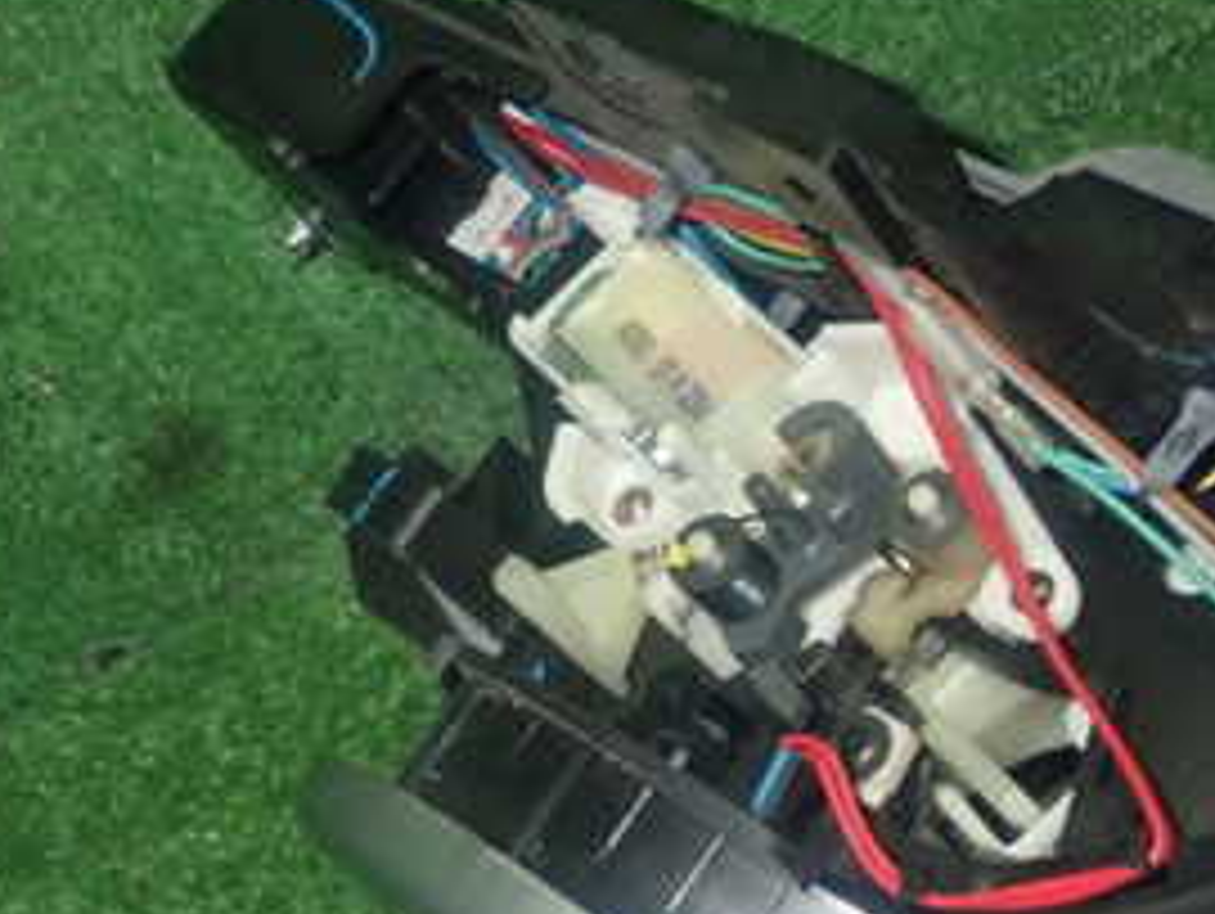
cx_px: 1071
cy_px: 585
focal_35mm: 80
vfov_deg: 18.4
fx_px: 2810
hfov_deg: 23.8
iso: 800
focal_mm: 6.37
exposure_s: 1/40
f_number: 7.1
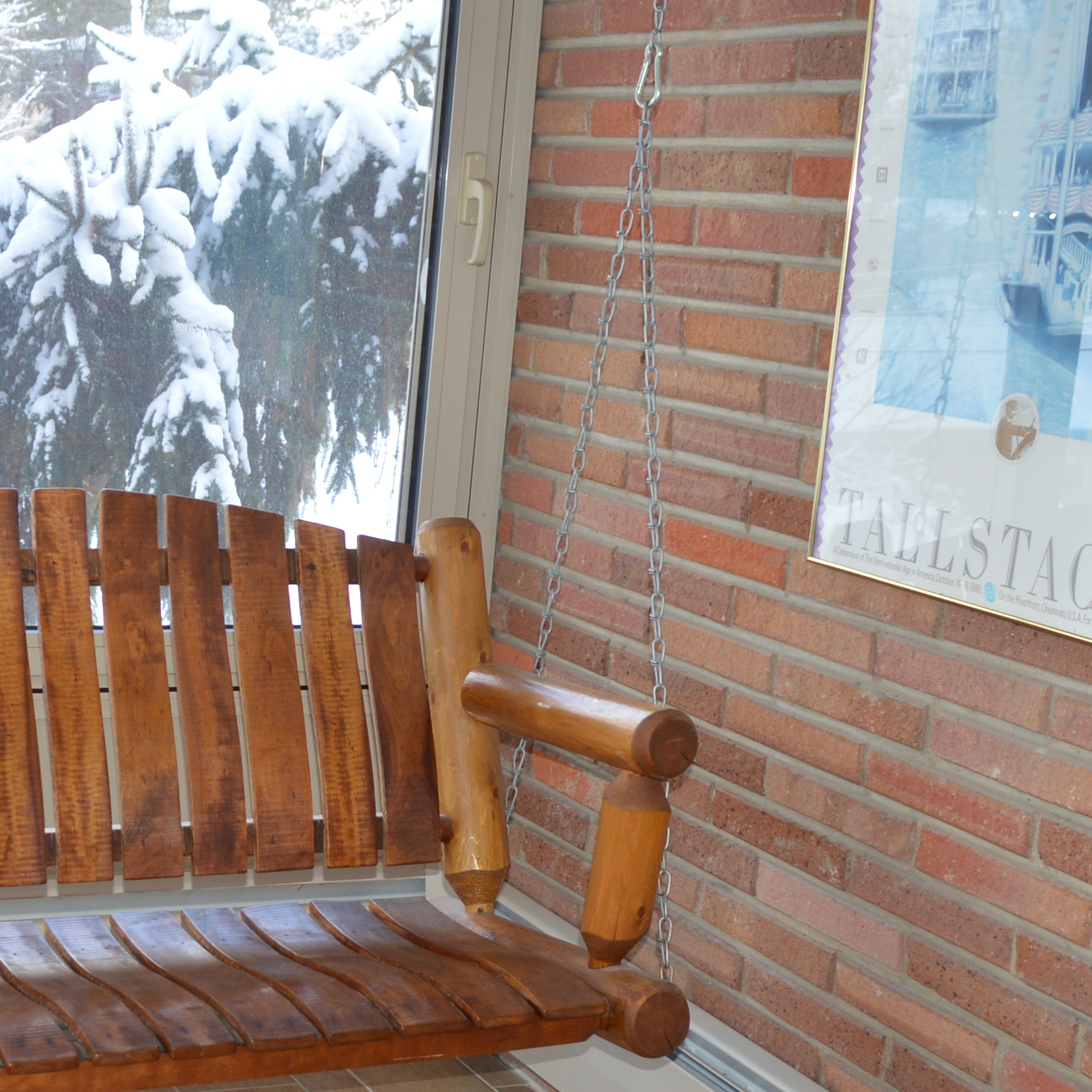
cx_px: 204
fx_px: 2106
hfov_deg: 28.4
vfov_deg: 28.9
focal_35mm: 59
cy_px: 727
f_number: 4
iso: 180
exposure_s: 1/125
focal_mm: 18
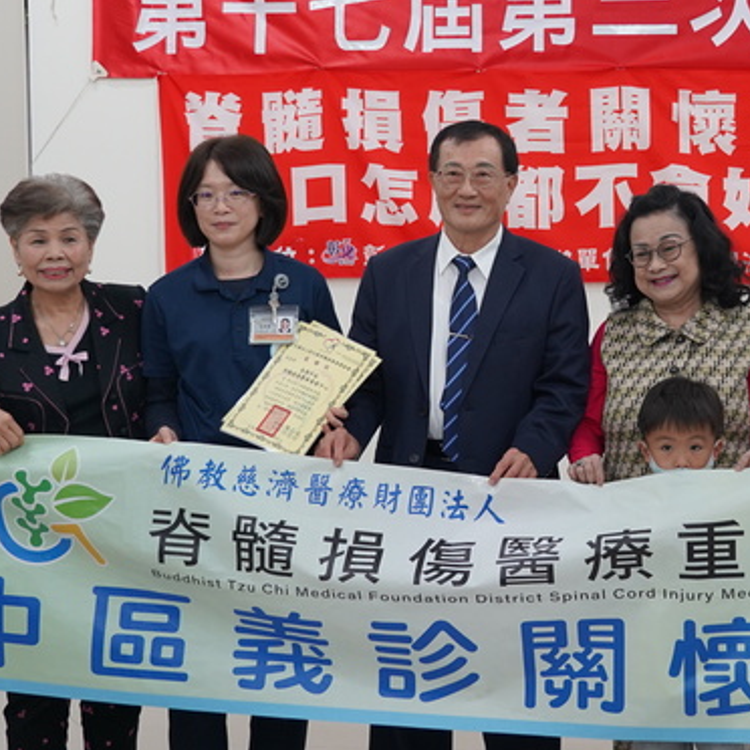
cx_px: 593
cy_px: 328
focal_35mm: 80
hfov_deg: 21.4
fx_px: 1961
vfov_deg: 21.6
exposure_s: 1/160
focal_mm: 35
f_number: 4
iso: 1000
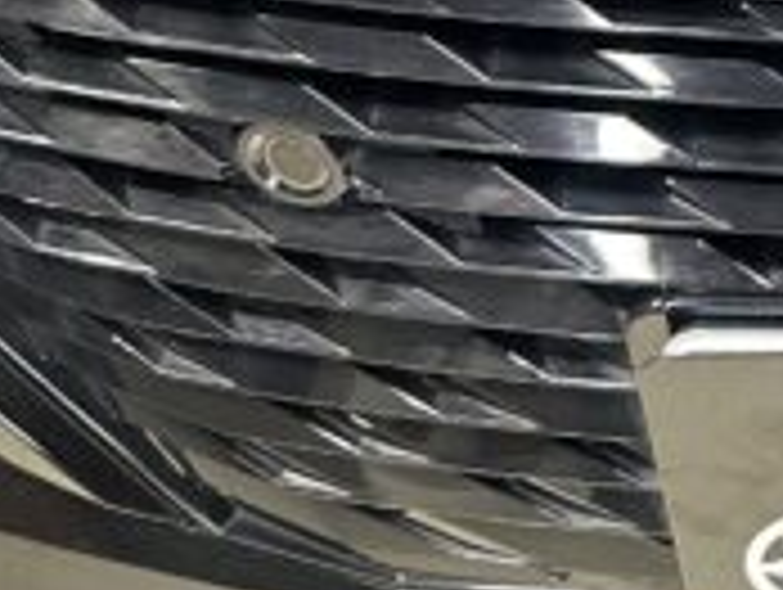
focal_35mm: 141
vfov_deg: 10.0
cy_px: -437
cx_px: 1508
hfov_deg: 12.5
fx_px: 3194
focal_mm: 6.86
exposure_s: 1/60
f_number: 1.78
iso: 160
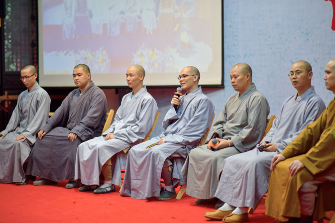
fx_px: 846
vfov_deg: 15.0
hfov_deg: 22.4
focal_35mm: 91
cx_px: 167
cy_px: 117
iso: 400
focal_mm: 85
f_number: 2
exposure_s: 1/125
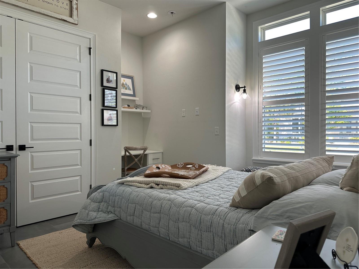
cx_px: 180
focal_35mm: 24
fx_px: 249
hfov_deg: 71.6
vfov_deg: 56.8
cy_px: 134
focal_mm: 6.86
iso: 100
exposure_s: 1/120
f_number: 1.78
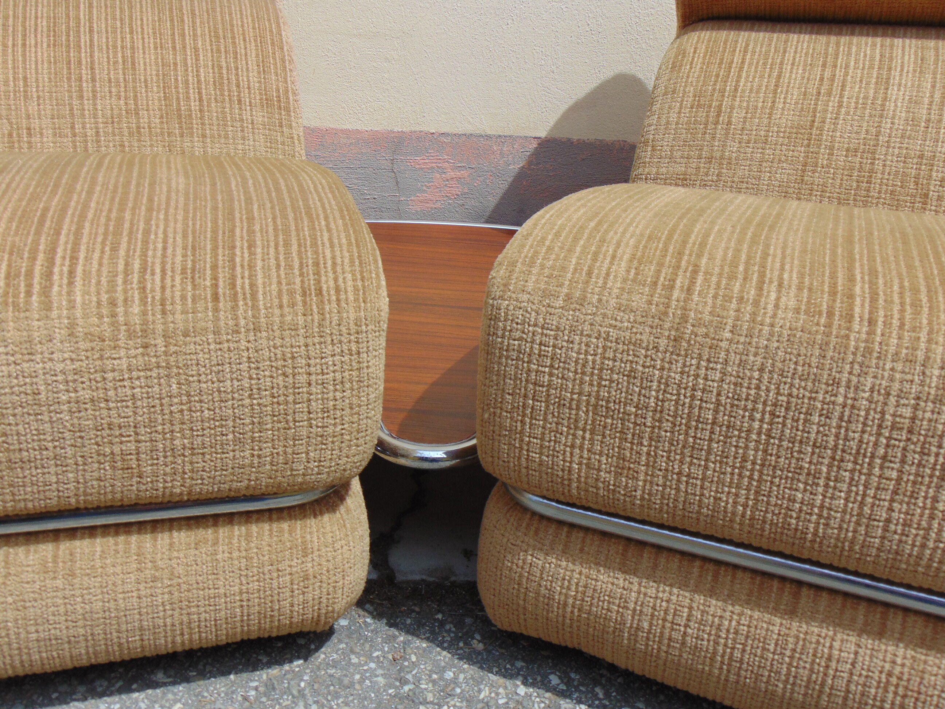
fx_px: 901
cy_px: 354
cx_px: 472
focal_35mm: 33
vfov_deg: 42.9
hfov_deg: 55.4
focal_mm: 5.8
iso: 80
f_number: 8.2
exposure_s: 1/200
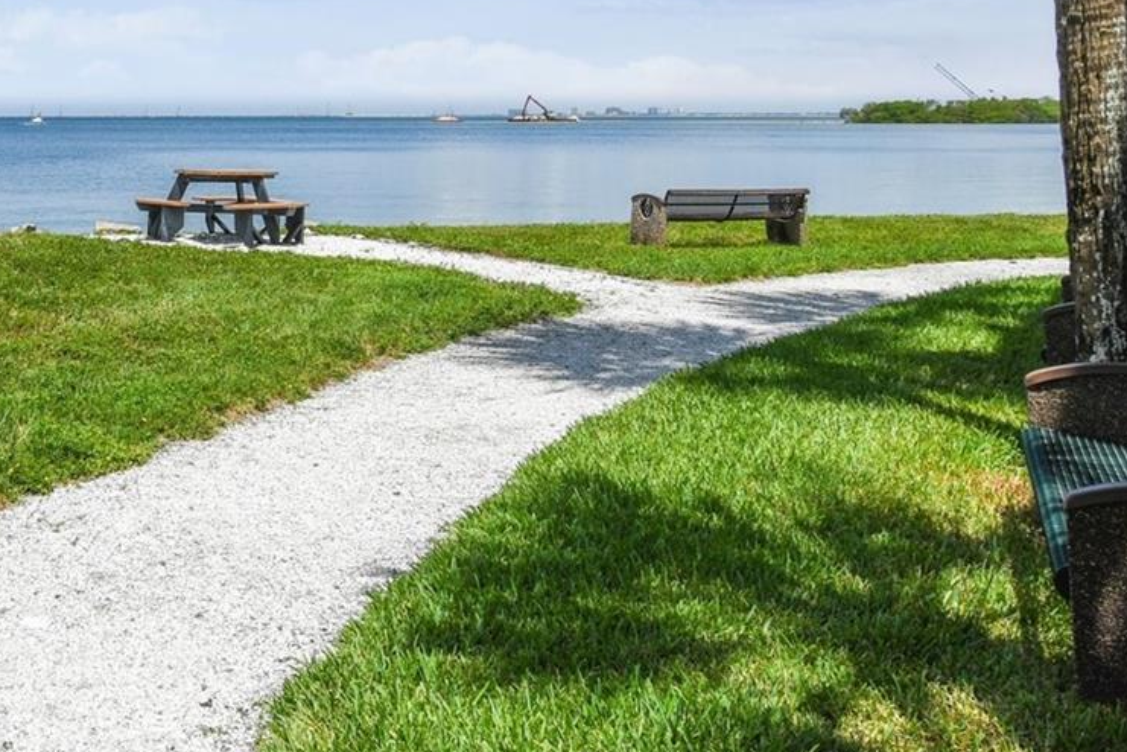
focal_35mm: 41
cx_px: 90
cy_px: 113
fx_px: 1283
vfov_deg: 31.5
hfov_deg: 42.9
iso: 100
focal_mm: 13
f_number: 7.1
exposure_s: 1/800
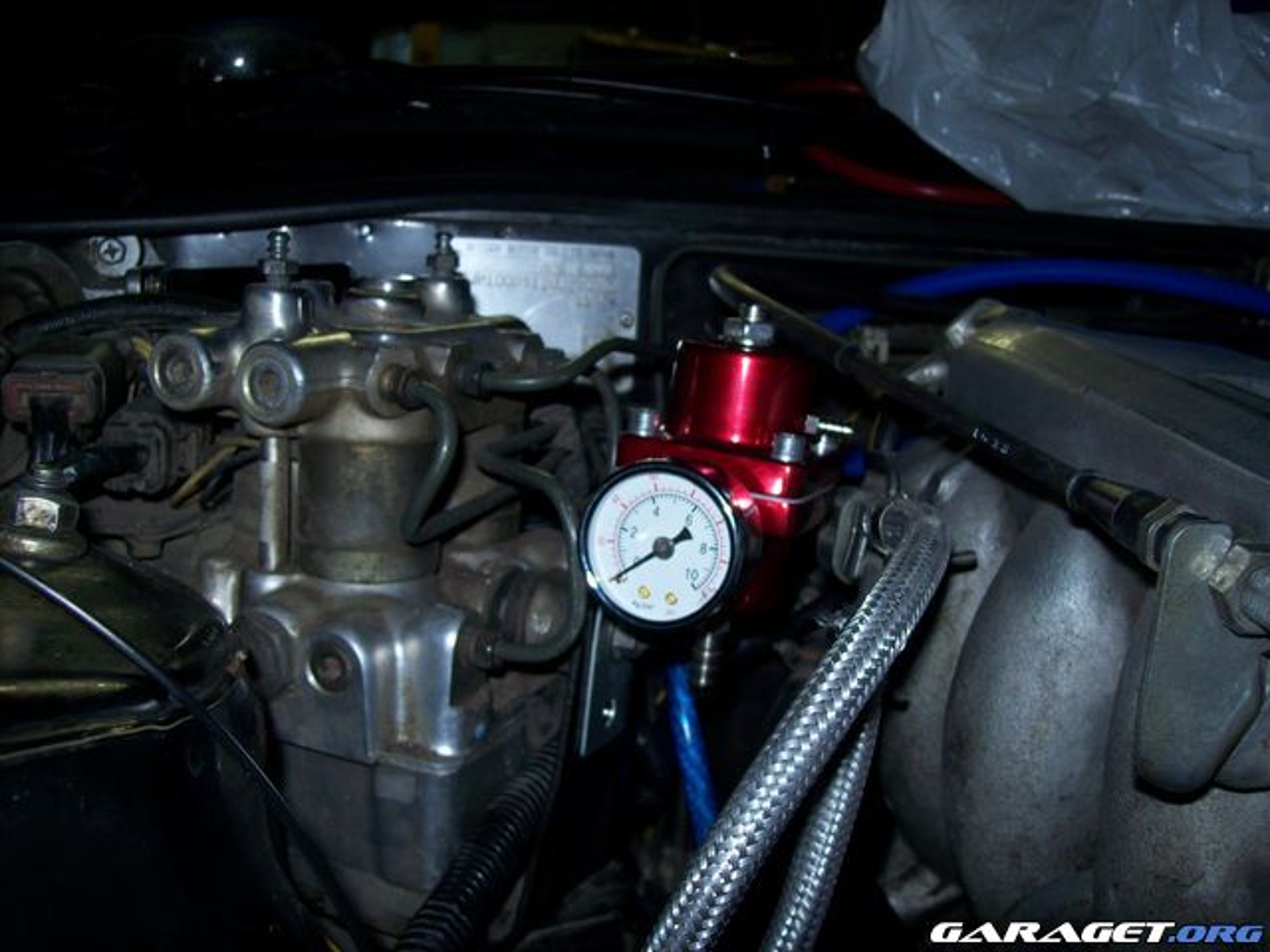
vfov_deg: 39.7
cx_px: 635
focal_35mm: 36
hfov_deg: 51.4
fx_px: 1321
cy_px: 476
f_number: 2.7
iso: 80
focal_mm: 6
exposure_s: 1/64
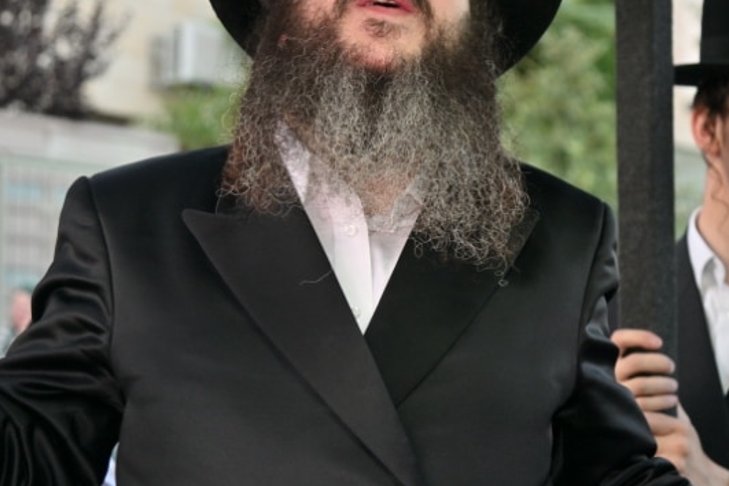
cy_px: 146
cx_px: 383
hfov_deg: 19.3
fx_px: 2146
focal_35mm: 106
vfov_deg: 12.9
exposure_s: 1/200
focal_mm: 55
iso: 250
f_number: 4
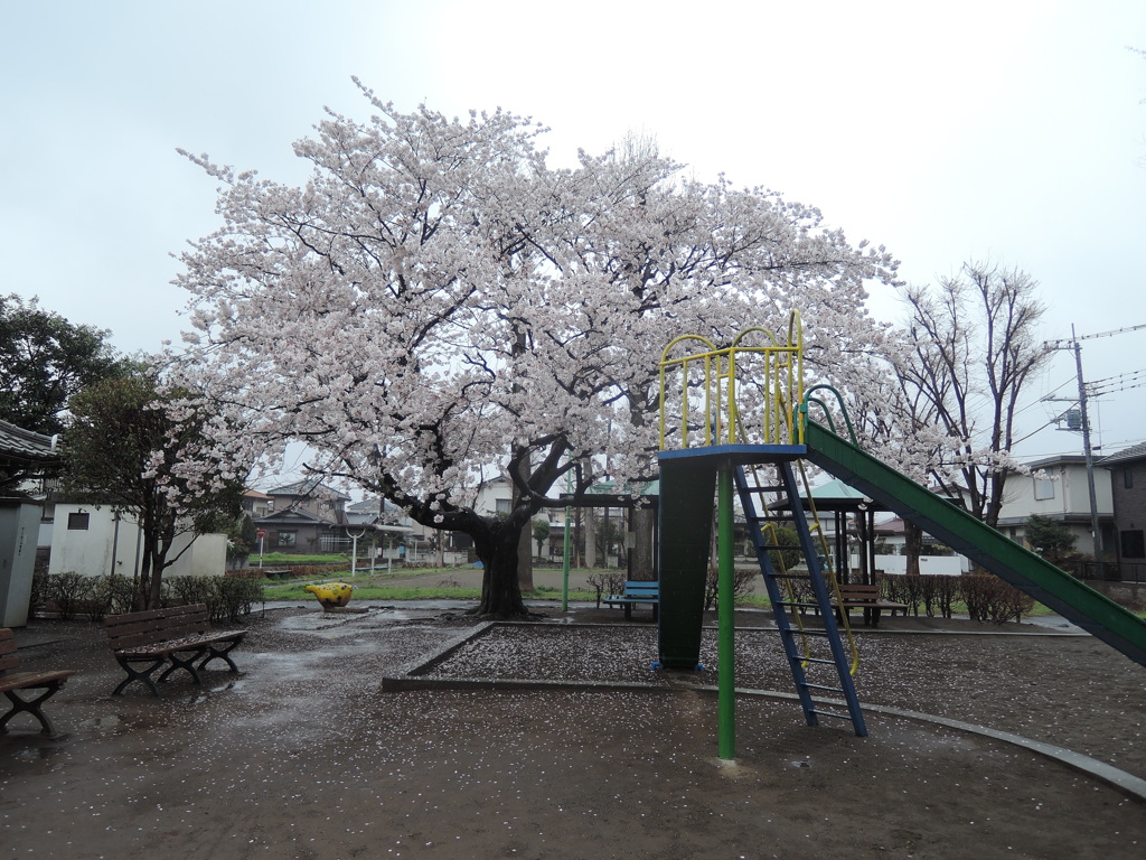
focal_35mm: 24
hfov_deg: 71.6
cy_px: 430
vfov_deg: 56.8
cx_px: 573
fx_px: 795
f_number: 1.8
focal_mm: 5.1
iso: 80
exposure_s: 1/500
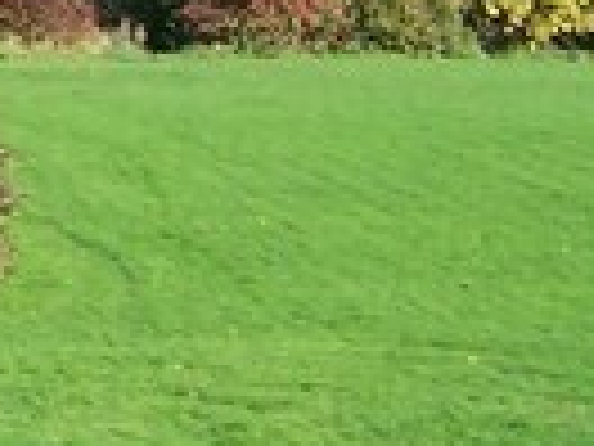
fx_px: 5045
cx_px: -1512
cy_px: -140
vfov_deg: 5.0
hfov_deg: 6.0
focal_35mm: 294
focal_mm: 6.3
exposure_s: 1/320
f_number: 2.8
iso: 64
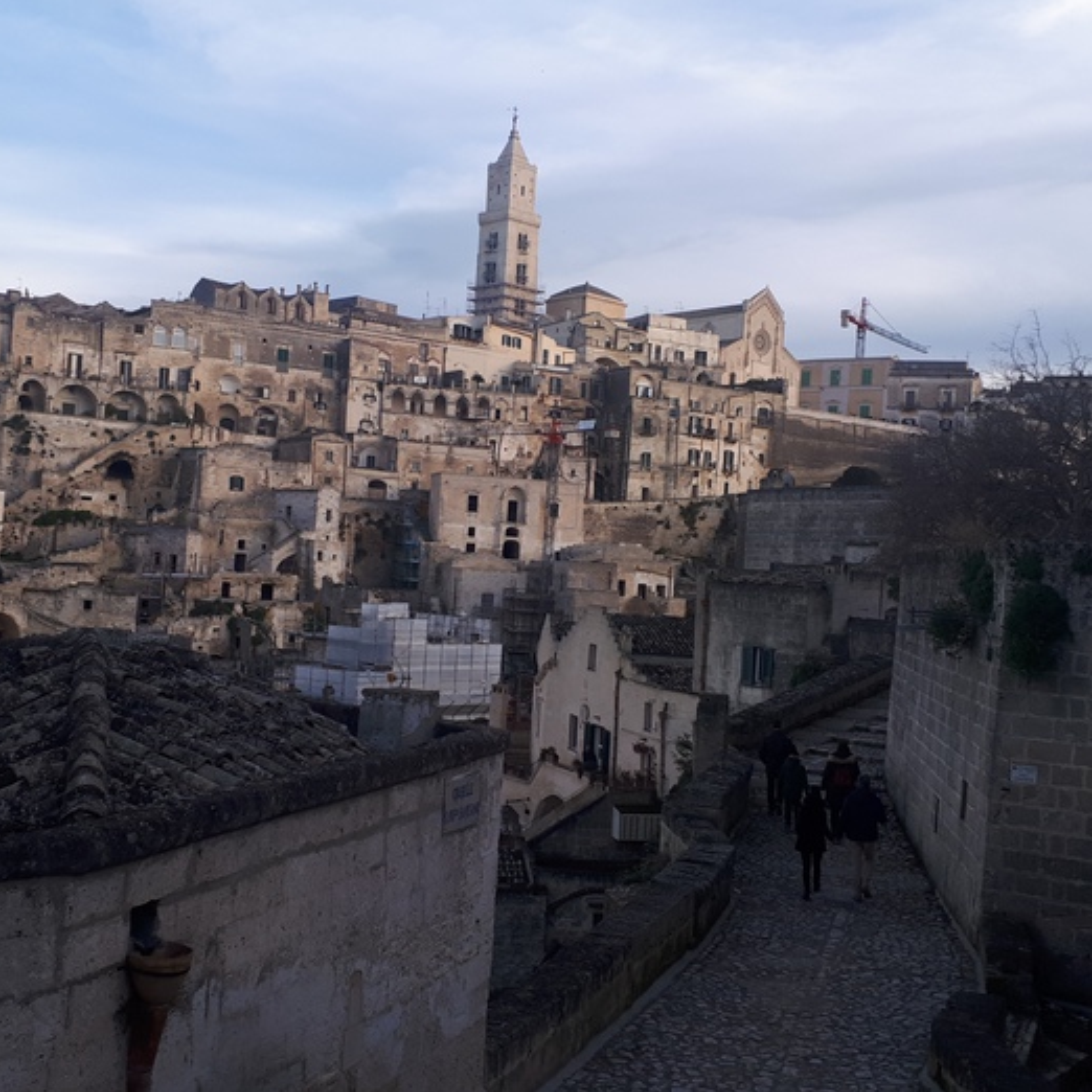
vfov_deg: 51.1
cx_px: 508
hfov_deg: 51.1
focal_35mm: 32
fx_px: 1142
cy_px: 545
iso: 40
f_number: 1.9
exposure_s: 1/305
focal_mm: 3.6
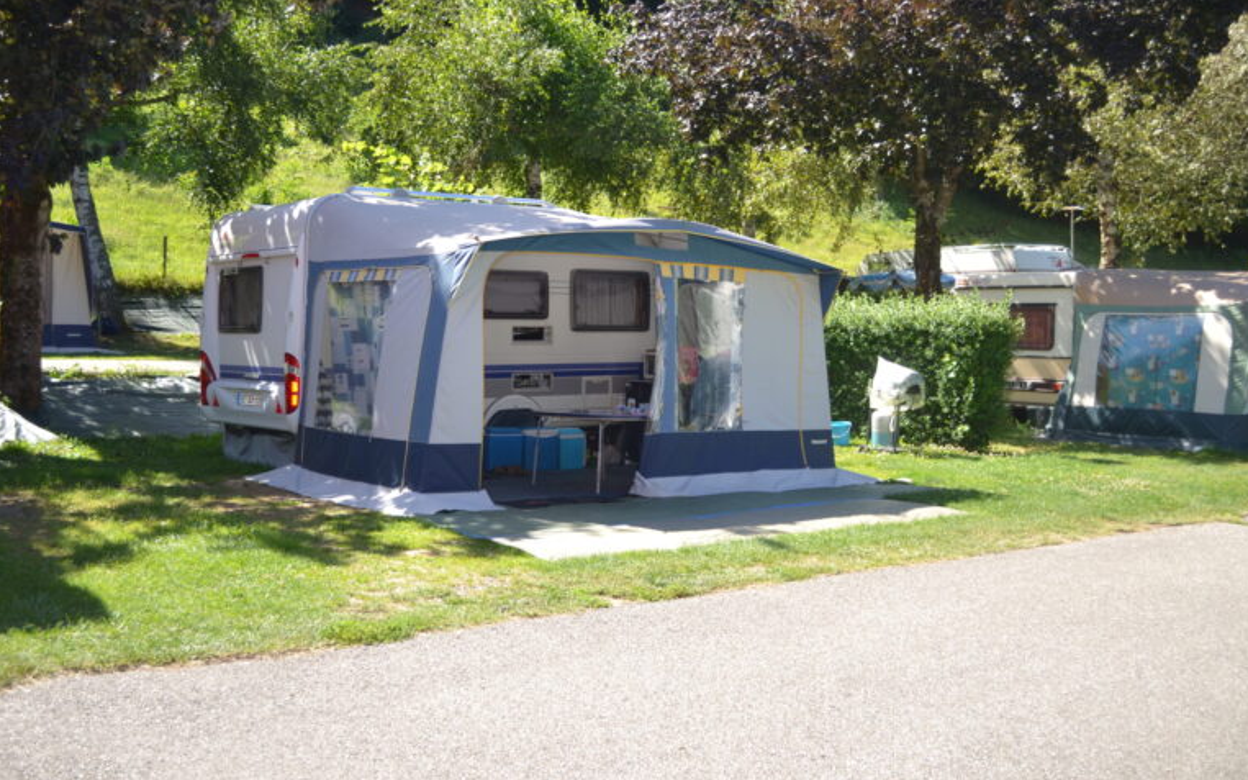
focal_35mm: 37
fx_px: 1258
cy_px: 377
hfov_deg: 52.8
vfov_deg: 34.4
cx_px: 626
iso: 100
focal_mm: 24
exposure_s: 1/200
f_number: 5.6
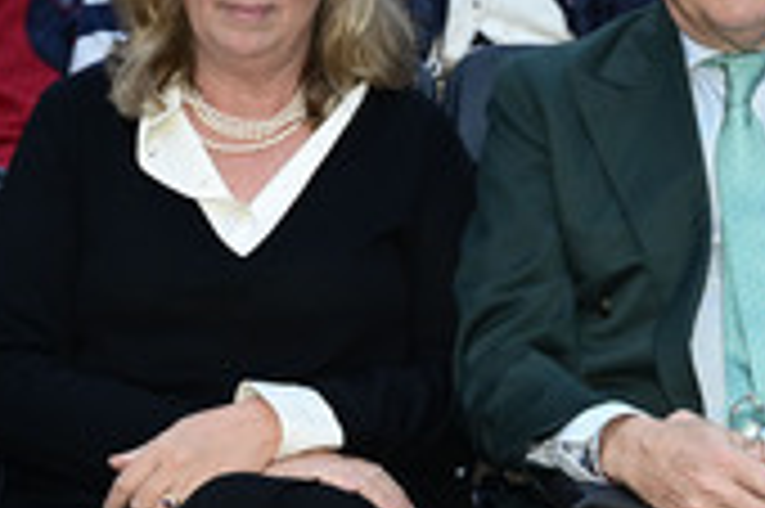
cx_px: 731
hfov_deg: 16.1
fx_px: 2654
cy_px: 202
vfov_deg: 10.9
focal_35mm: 125
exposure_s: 1/160
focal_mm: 47
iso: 2500
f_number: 4.5
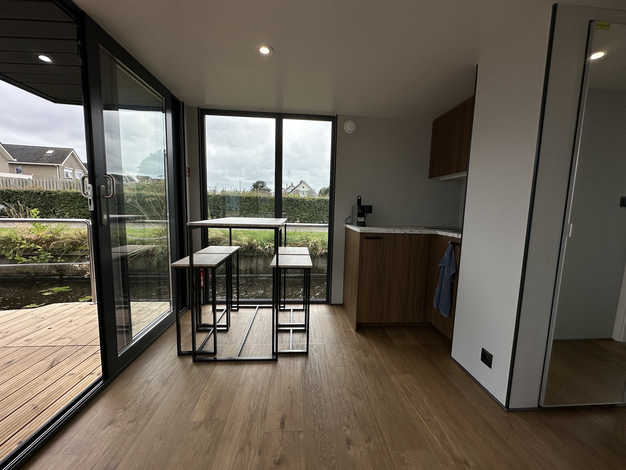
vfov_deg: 85.7
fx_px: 253
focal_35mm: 14
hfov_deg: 102.1
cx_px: 313
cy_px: 235
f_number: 2.2
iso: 50
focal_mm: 2.22
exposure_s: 1/1416
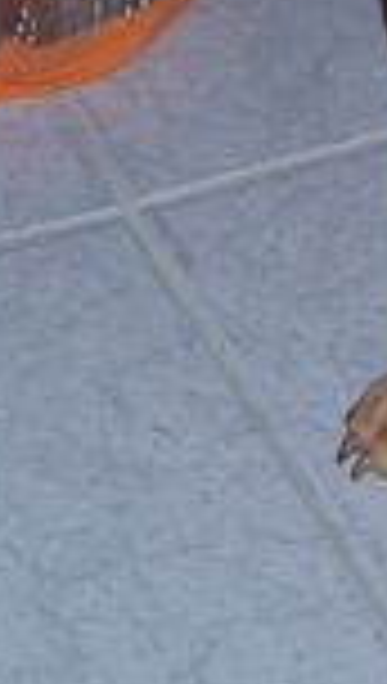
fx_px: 3505
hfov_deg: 6.3
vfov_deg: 10.8
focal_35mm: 193
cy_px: -286
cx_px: 493
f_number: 3.2
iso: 80
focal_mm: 7.7
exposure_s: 1/60
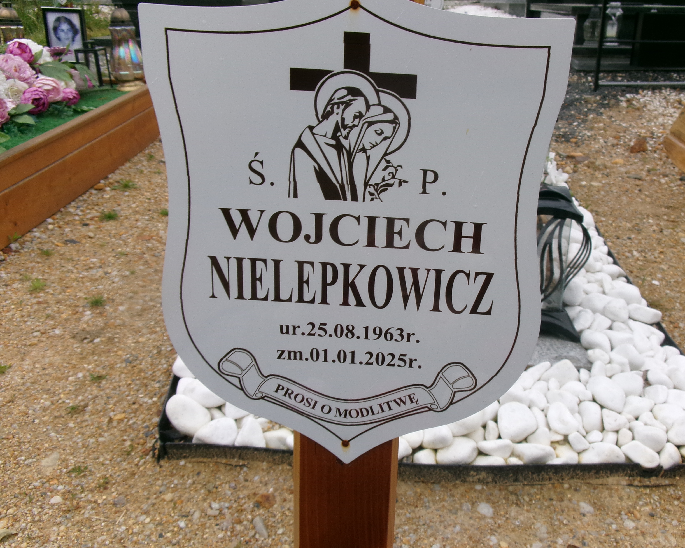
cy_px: 252
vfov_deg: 44.5
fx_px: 669
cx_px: 385
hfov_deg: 54.1
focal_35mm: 33
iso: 100
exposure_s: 1/100
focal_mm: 5.1
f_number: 10.8
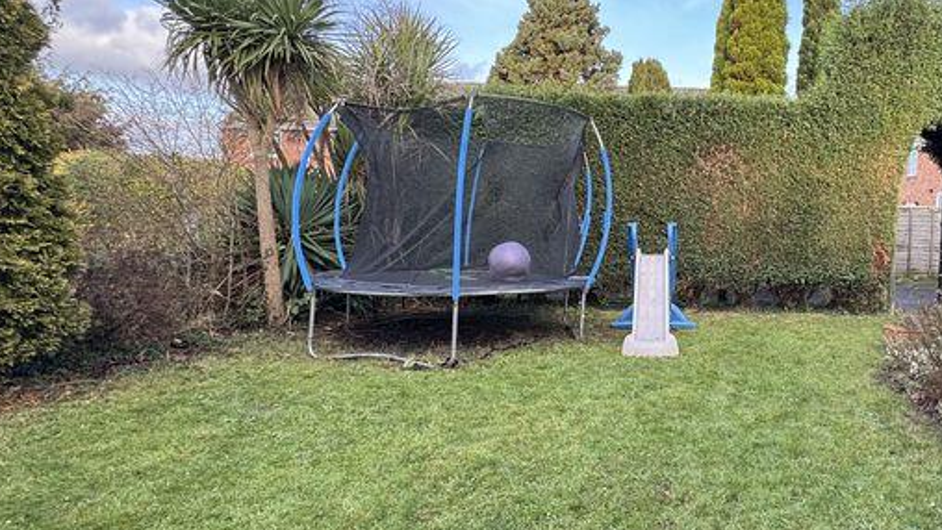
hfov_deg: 72.1
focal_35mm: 24
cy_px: 226
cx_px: 682
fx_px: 600
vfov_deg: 47.6
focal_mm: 2.22
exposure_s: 1/109
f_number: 2.2
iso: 40
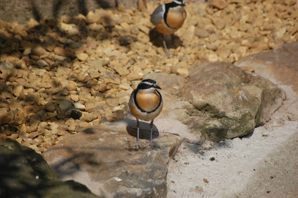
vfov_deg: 4.6
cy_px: 99
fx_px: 2481
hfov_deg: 6.9
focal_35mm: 300
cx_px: 149
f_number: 5.6
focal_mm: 200
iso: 400
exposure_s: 1/1250
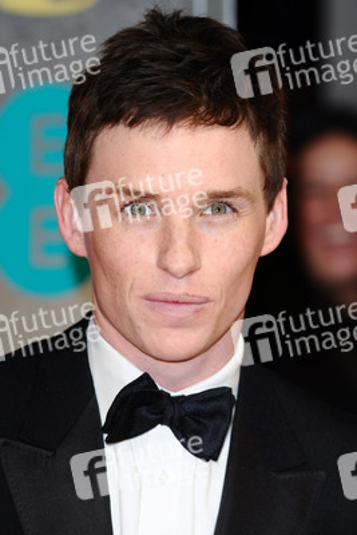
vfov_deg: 8.9
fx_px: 3455
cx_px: 178
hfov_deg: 5.9
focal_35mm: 232
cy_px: 268
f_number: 4.5
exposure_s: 1/250
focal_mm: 155
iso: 320
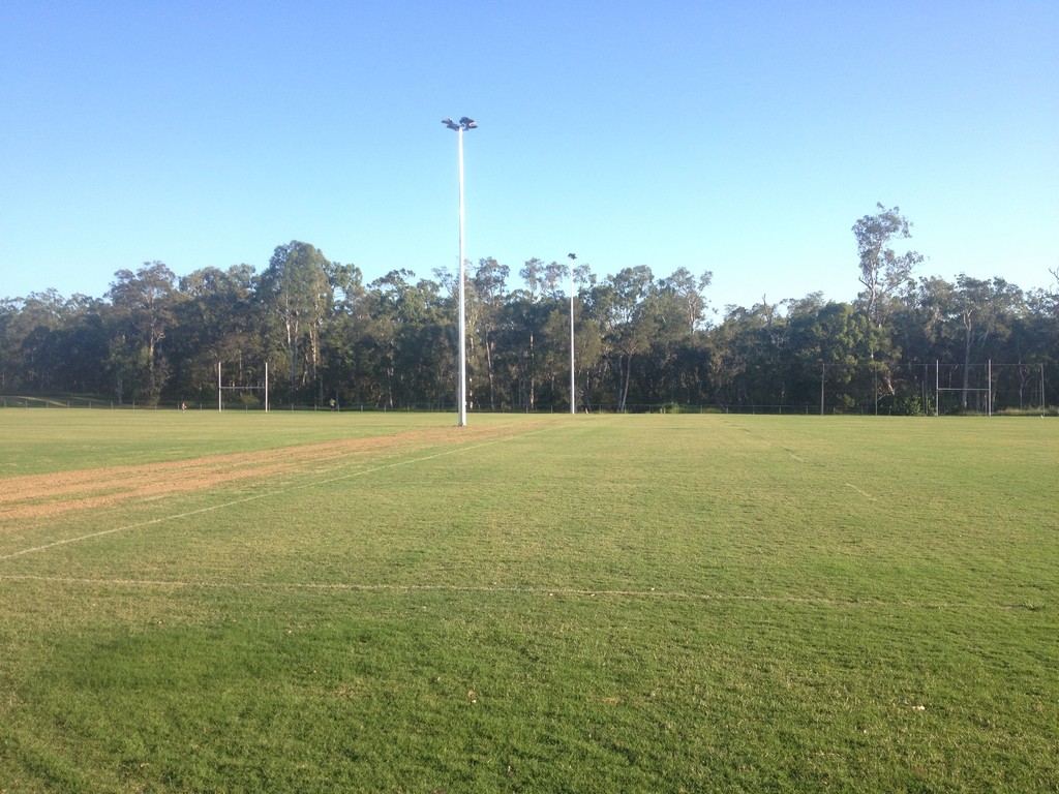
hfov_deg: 52.6
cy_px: 397
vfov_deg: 40.7
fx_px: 1071
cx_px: 530
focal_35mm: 35
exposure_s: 1/575
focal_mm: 4.28
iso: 50
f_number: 2.4
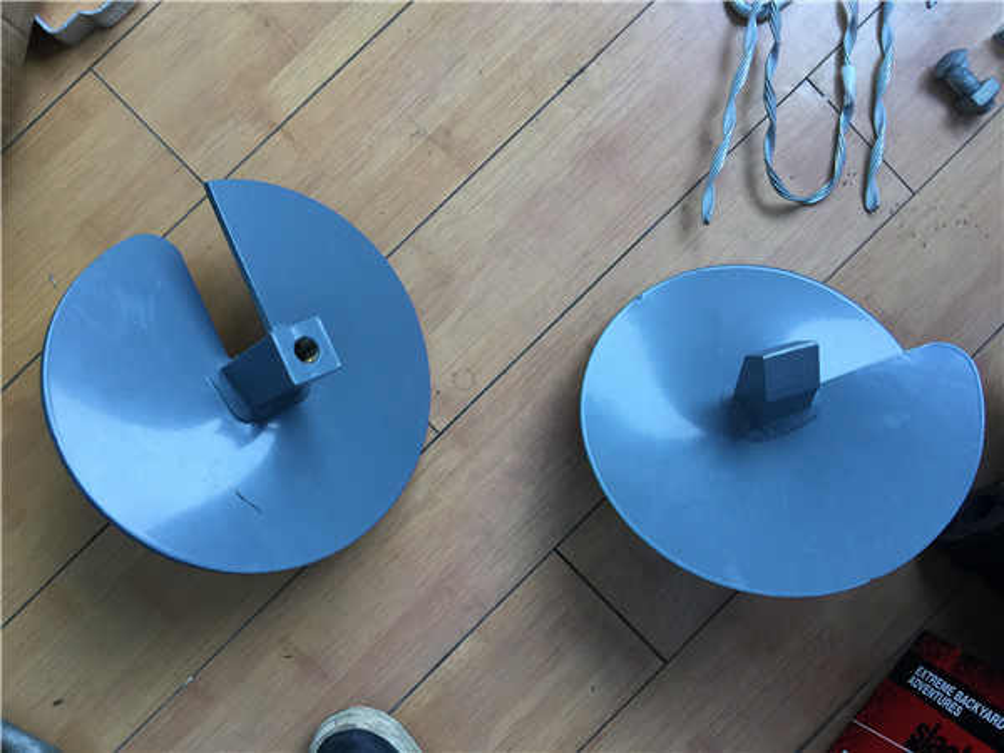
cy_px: 376
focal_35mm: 29
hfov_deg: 61.7
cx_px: 502
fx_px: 841
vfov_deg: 48.2
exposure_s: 1/33
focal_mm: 4.15
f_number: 2.2
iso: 50
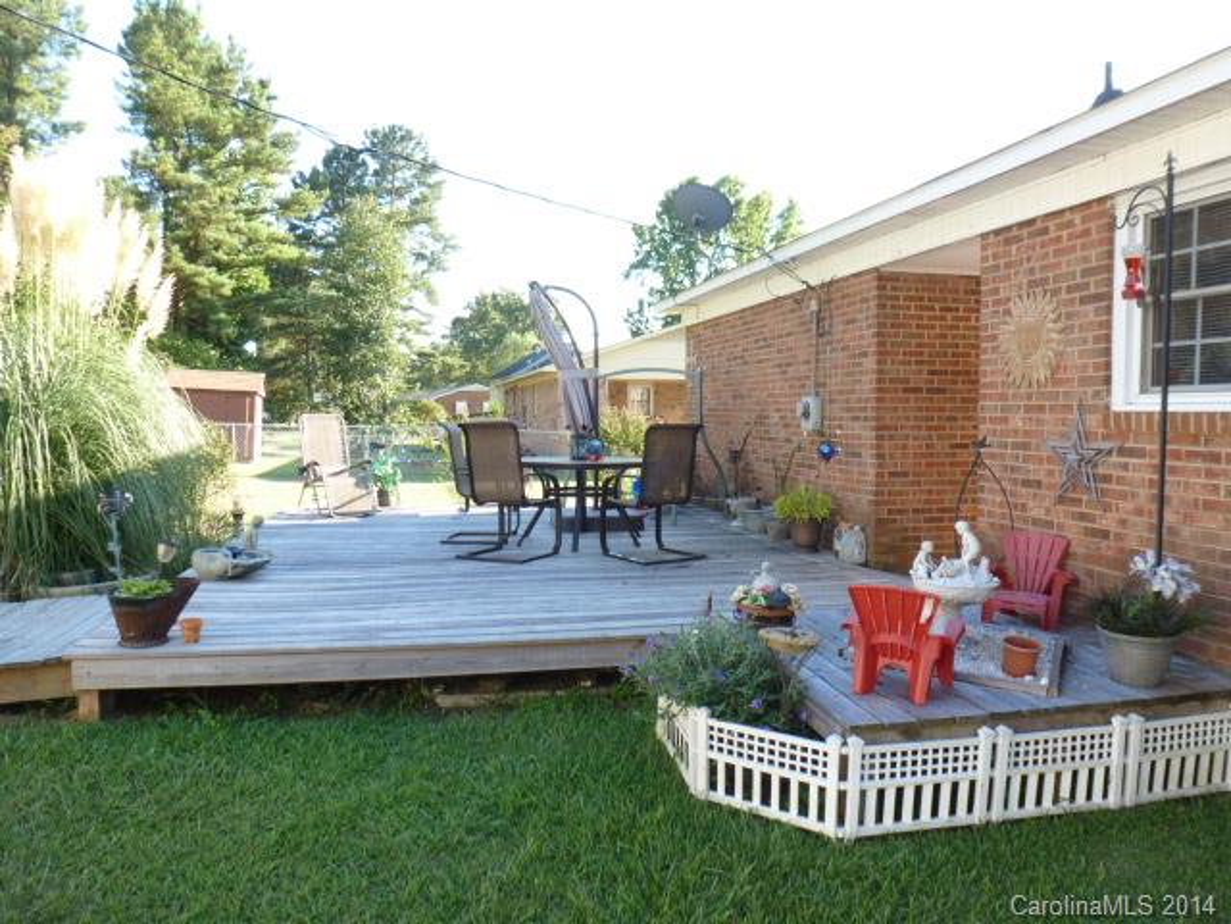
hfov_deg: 71.6
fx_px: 853
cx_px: 616
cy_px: 462
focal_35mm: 24
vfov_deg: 56.8
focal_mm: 4.3
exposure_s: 1/100
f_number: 3.3
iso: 100
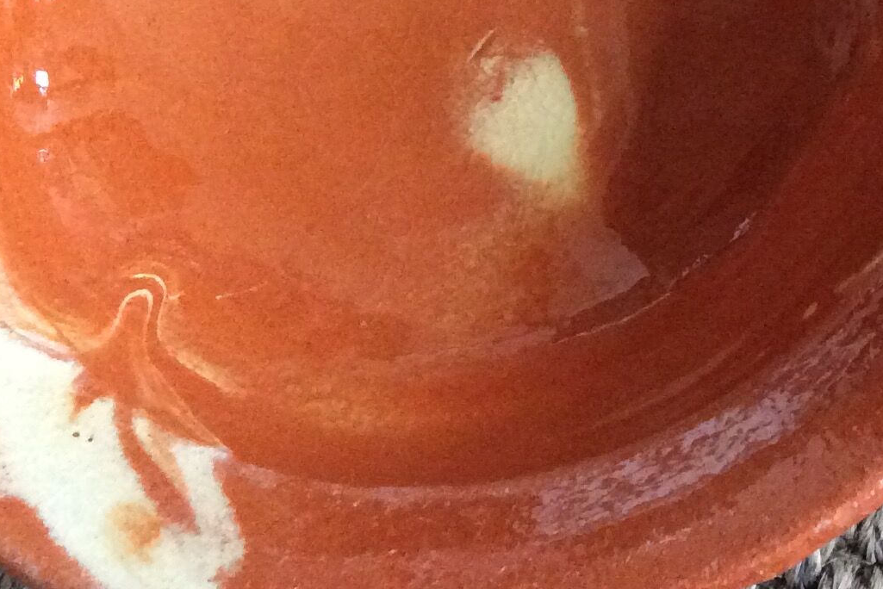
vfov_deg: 16.2
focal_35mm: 84
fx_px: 2061
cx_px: 670
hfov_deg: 23.9
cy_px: 127
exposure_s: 1/17
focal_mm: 3.3
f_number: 2.4
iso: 320
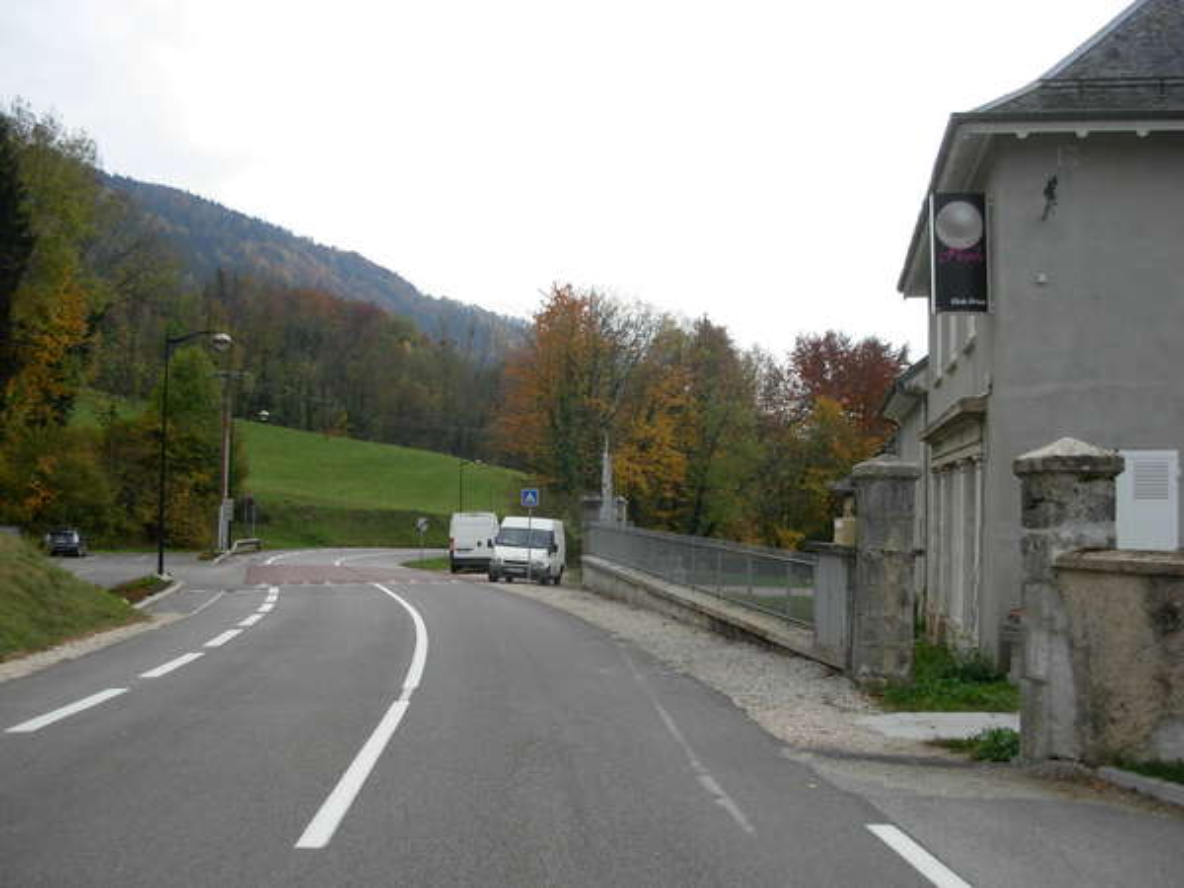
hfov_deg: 49.0
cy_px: 444
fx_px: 1300
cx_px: 592
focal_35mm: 38
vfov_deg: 37.7
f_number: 2.9
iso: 79
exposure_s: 1/332
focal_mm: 6.3
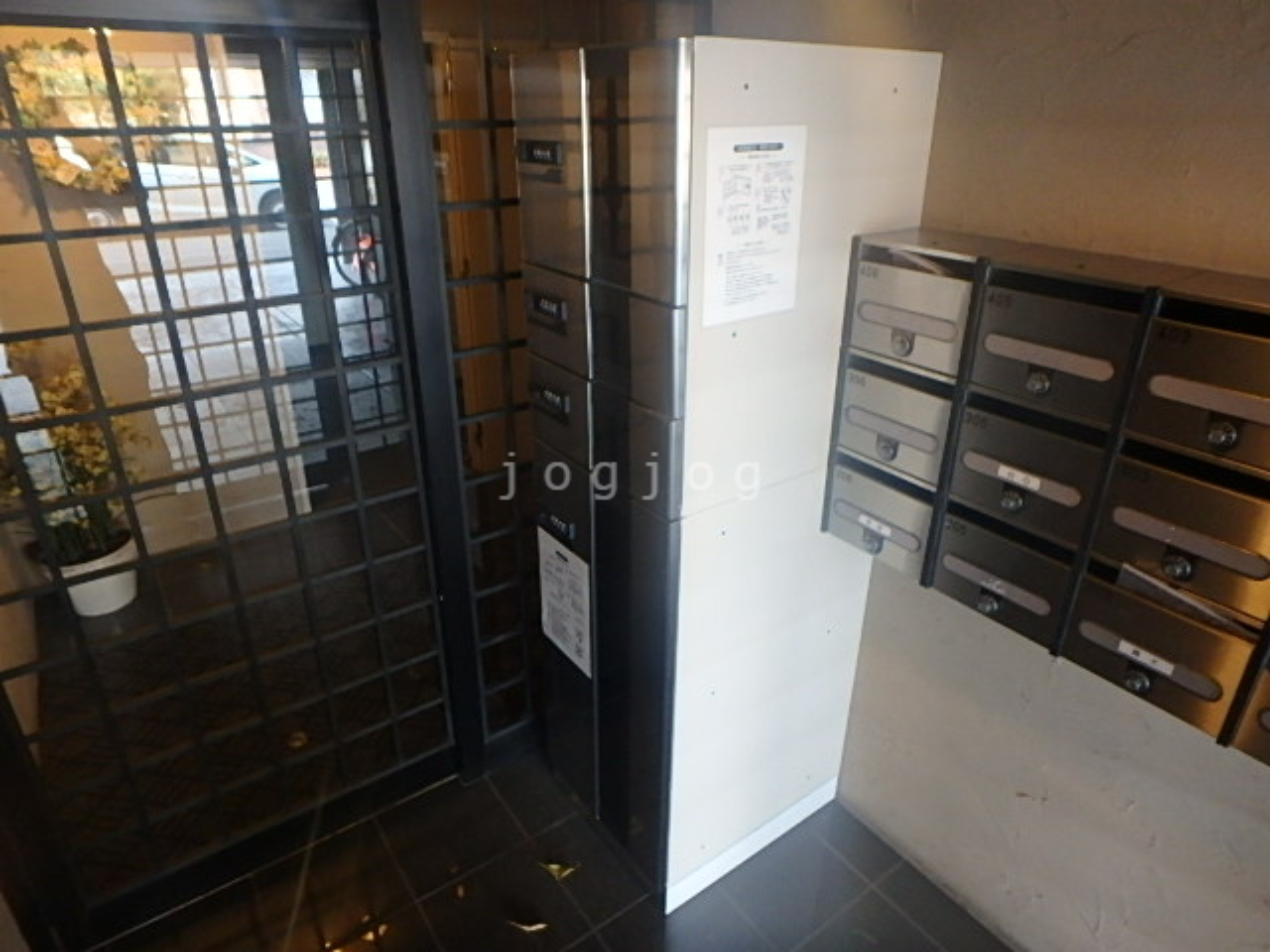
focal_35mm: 21
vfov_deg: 63.4
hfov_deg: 79.0
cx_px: 635
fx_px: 770
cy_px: 476
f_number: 3.5
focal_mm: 3.7
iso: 500
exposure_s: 1/30
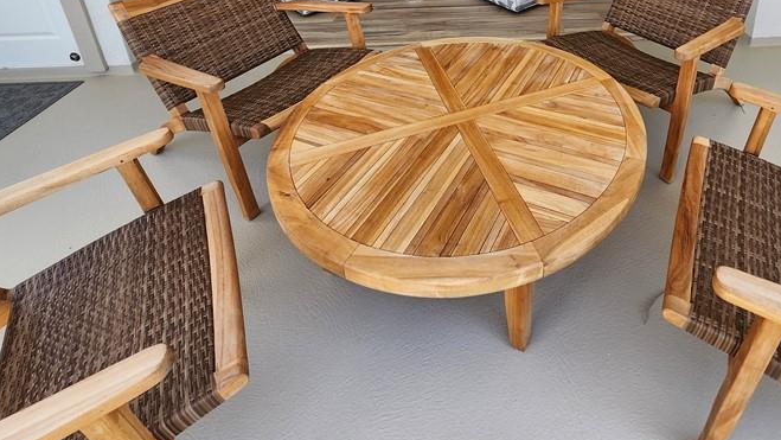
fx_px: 456
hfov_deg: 79.7
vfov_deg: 44.7
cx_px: 488
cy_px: 12
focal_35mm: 22
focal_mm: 1.74
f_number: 2.2
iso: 40
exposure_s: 1/176
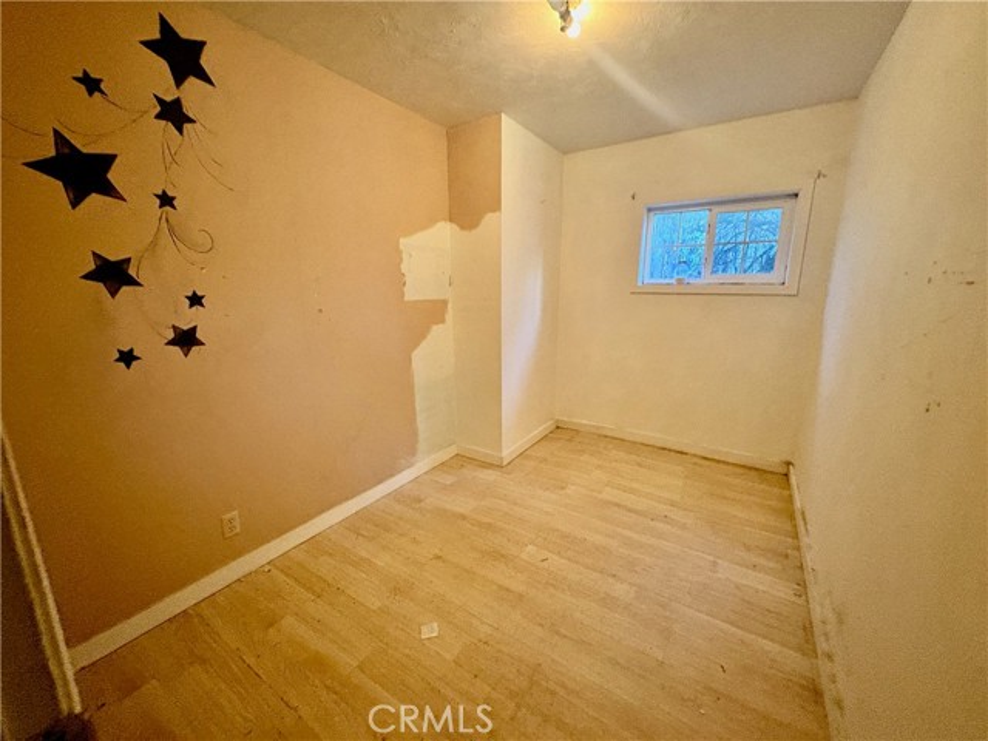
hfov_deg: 102.1
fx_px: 400
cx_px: 494
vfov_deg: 85.7
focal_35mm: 14
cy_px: 370
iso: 640
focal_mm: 2.22
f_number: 2.2
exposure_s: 1/40
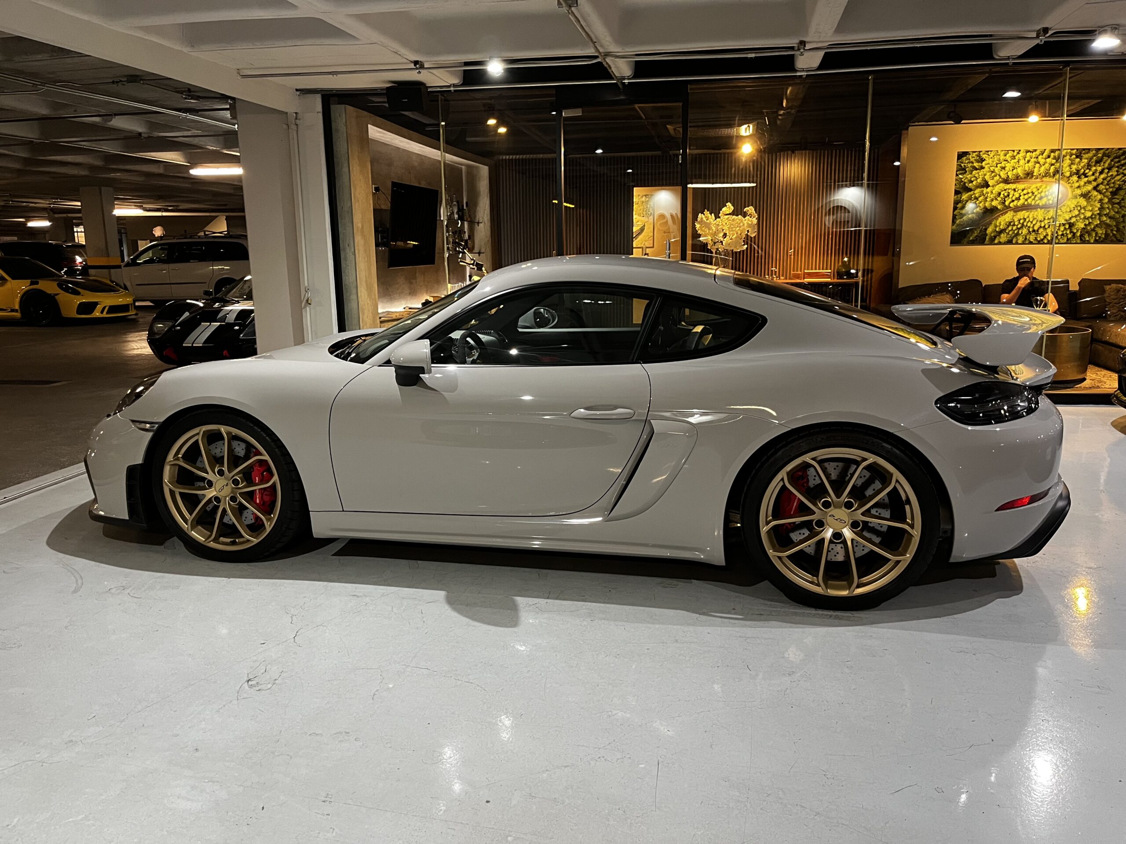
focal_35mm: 26
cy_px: 422
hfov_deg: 67.3
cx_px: 563
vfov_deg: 53.1
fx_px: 846
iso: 320
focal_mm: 5.1
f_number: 1.6
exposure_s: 1/60
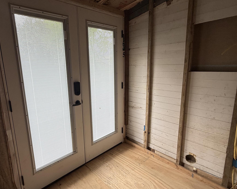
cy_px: 90
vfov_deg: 68.1
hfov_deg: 80.0
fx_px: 140
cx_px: 103
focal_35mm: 20
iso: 50
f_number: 2.2
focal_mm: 2.22
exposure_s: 1/120
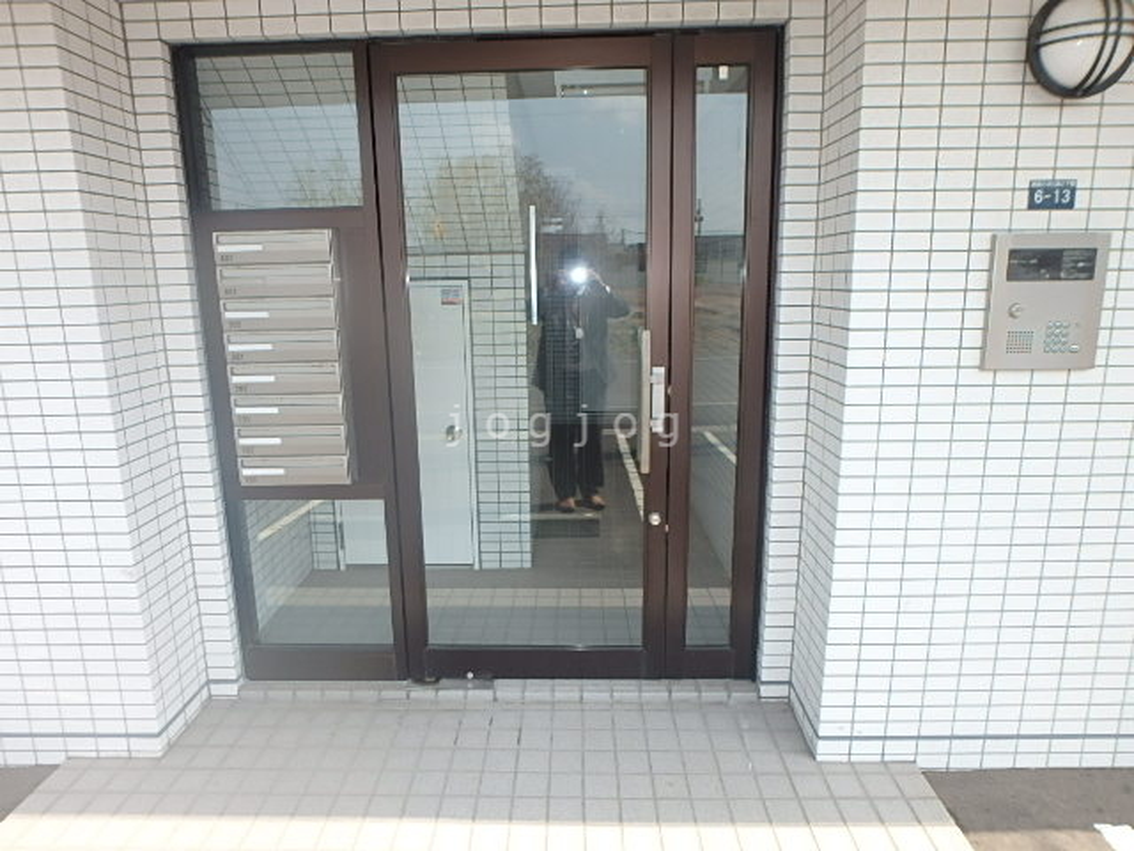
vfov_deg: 63.4
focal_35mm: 21
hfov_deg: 79.0
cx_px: 567
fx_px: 688
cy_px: 426
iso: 125
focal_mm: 3.7
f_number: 3.5
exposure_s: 1/320
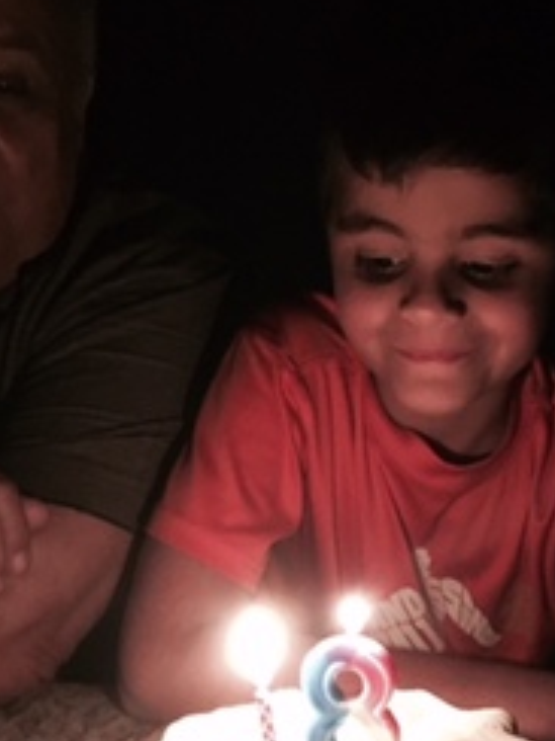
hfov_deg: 25.0
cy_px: 595
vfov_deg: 32.8
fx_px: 1219
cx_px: 479
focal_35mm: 57
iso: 250
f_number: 2.2
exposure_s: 1/4
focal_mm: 4.15
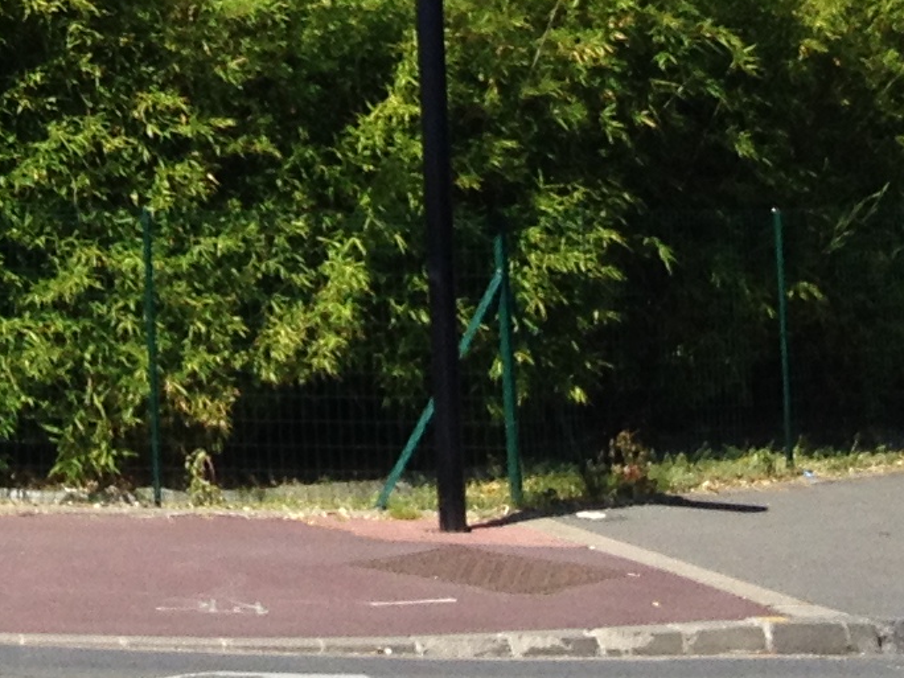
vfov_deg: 8.4
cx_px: -619
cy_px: -662
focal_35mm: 167
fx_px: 4361
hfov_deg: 11.2
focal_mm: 4.28
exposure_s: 1/1493
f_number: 2.4
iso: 50
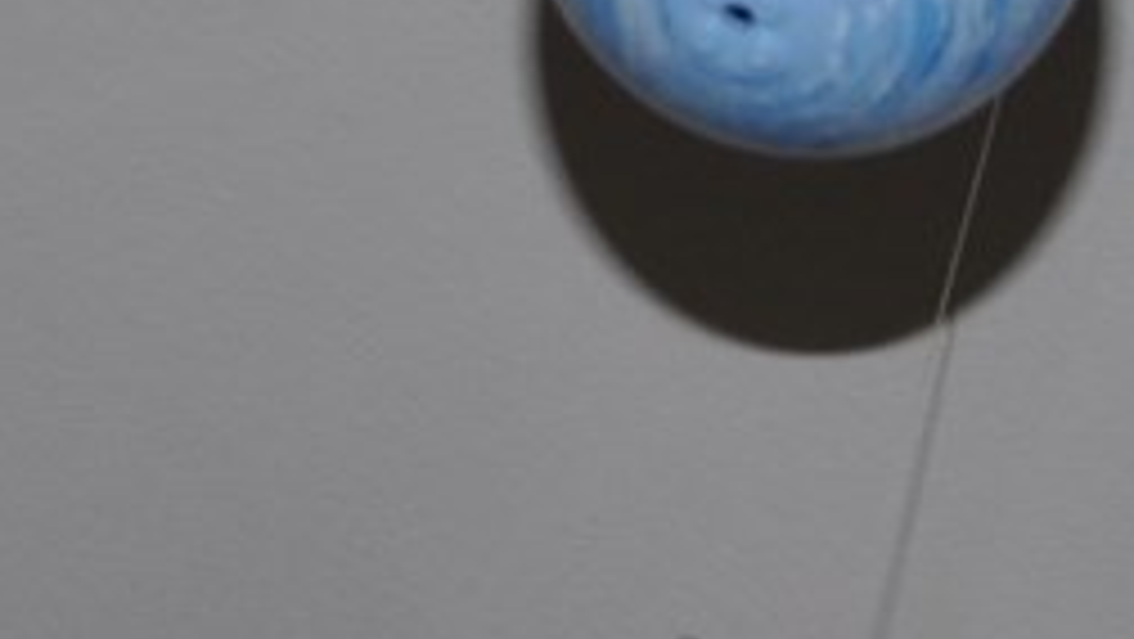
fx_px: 5986
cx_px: 1066
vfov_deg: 5.8
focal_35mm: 199
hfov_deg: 10.7
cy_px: 1672
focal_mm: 20
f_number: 5.6
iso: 200
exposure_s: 1/30
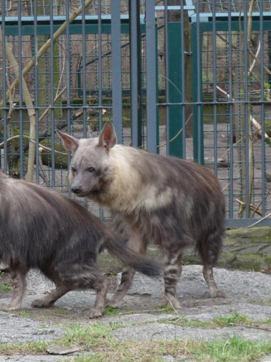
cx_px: 34
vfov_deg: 8.0
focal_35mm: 247
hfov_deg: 6.0
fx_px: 2578
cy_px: 180
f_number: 3.7
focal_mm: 32.7
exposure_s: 1/200
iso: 200
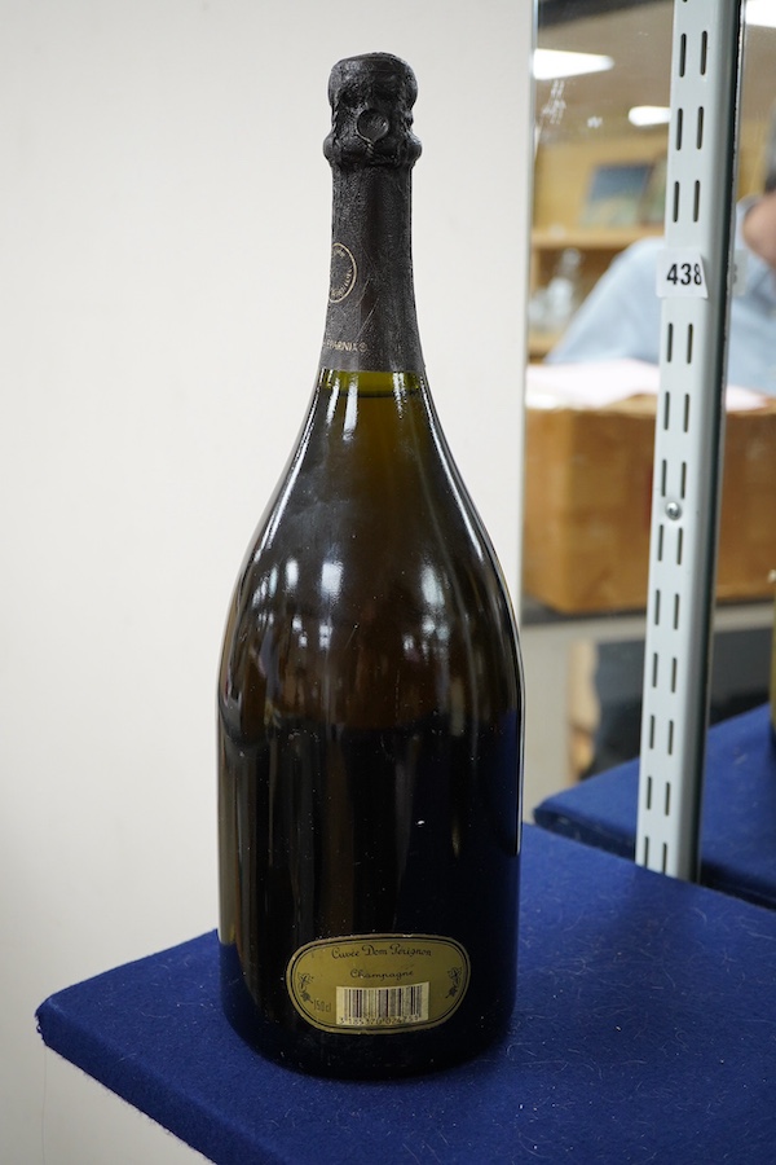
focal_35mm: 45
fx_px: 1455
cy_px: 582
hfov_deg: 29.9
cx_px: 388
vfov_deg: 43.6
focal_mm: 30
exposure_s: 1/125
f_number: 6.3
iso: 1250
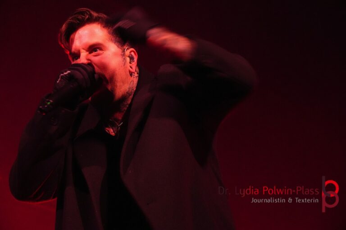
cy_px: 115
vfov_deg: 15.2
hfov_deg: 22.6
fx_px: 865
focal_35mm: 90
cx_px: 173
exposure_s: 1/50
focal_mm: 60
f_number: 4.5
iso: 6400
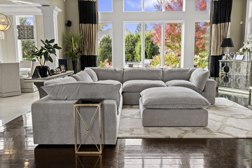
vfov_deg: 45.0
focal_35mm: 29
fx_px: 203
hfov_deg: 63.7
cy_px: 84
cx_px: 126
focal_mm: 29
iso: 200
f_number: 9
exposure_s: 1/4
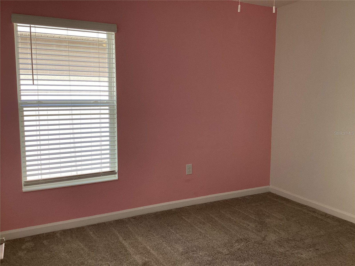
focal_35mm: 31
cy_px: 133
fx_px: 318
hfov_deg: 58.4
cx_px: 178
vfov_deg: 45.4
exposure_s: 1/120
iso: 40
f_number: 2.4
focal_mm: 3.3
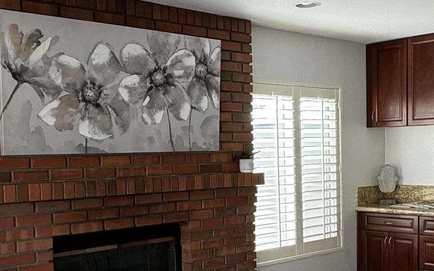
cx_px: 273
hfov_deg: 37.9
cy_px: 212
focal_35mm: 53
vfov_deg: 24.1
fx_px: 627
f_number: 2.2
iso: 100
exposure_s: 1/99
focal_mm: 2.22
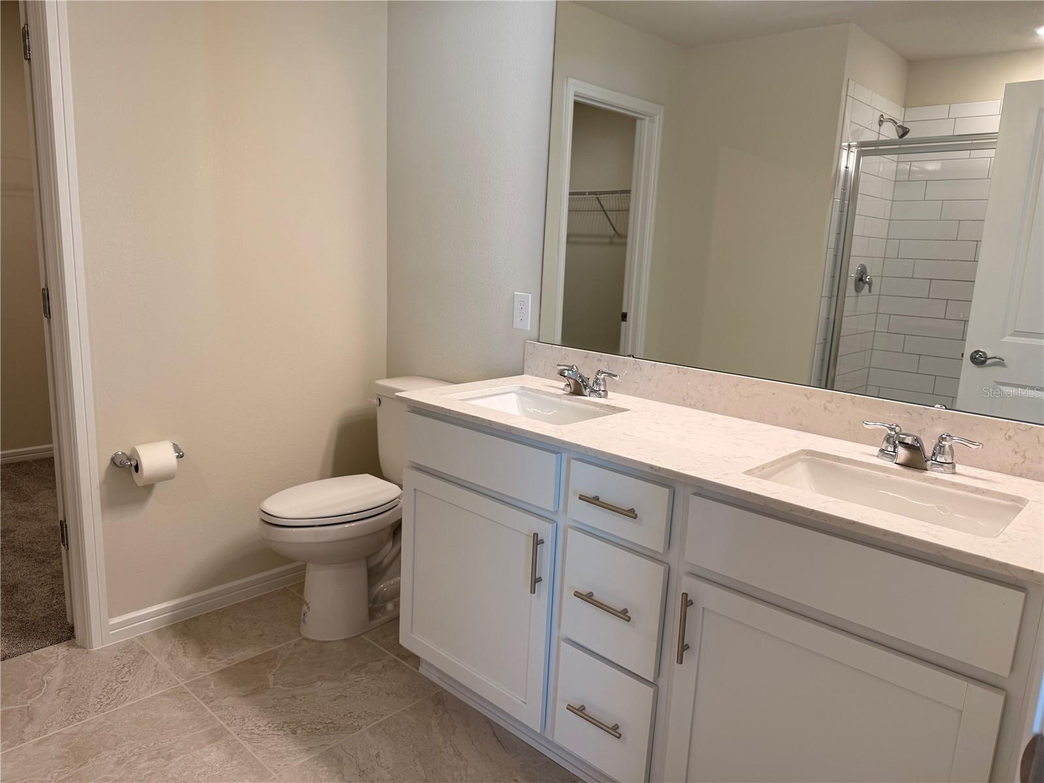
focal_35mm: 24
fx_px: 724
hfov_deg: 71.6
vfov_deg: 56.8
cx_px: 522
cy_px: 392
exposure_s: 1/120
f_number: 1.78
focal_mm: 6.76
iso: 100
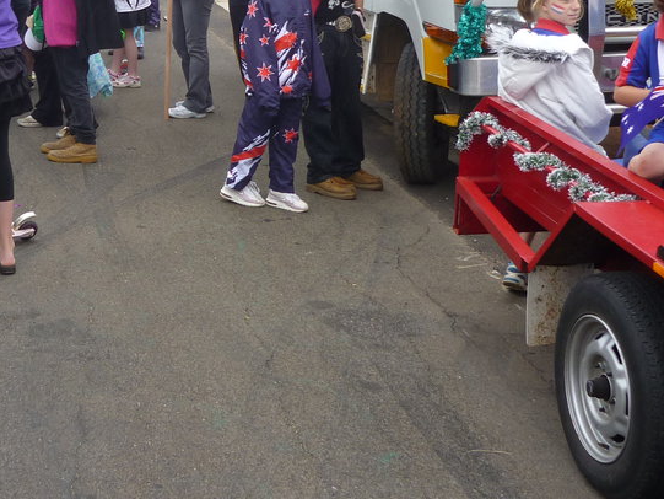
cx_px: 160
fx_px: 1170
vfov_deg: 23.5
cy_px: 65
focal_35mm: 61
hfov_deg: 31.1
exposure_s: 1/125
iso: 80
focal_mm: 5.5
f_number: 2.8
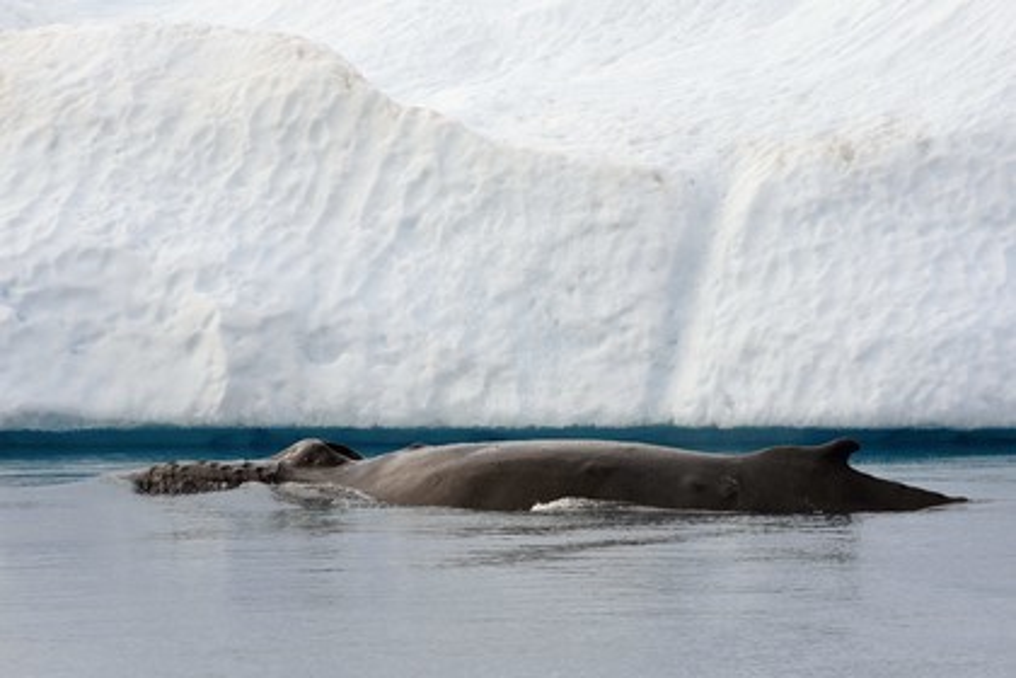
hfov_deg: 7.4
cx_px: 508
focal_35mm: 280
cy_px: 339
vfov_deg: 4.9
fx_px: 7902
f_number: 9
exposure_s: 1/640
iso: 400
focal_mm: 280
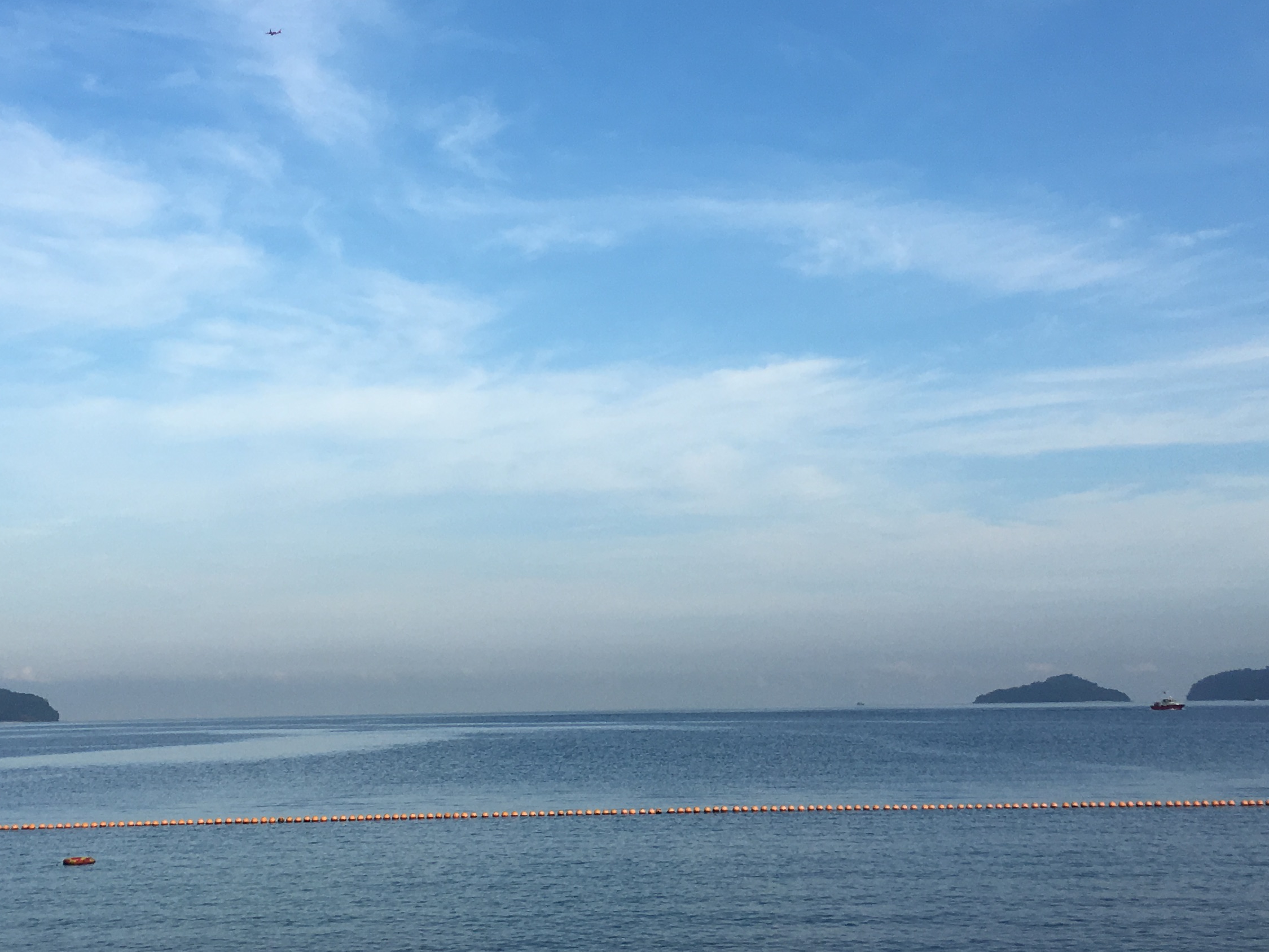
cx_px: 546
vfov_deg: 27.9
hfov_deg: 36.8
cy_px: 317
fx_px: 1906
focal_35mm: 52
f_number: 2.2
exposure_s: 1/1425
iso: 25
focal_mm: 4.15
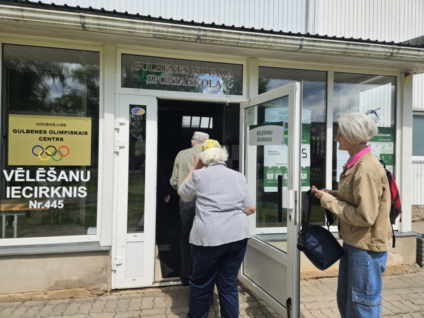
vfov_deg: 58.9
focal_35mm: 23
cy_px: 159
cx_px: 212
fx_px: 282
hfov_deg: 73.9
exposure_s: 1/1799
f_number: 1.8
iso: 25
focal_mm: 5.4
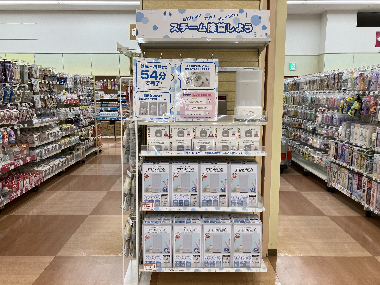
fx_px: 307
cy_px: 142
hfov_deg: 63.4
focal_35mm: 28
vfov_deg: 49.7
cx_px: 190
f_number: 1.8
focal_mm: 3.99
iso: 40
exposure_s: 1/120
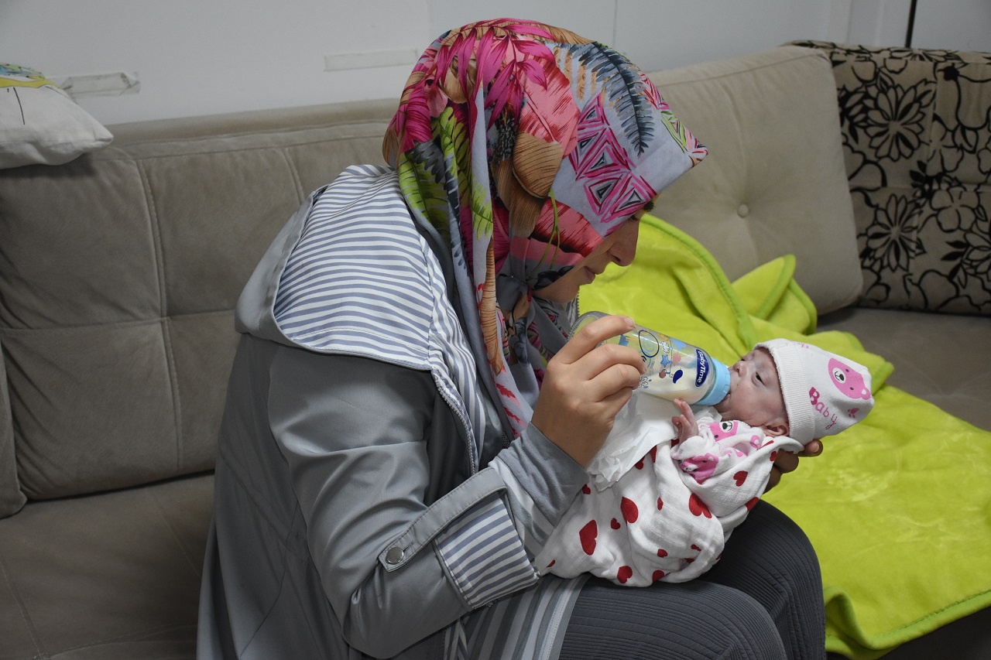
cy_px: 330
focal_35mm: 51
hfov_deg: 38.9
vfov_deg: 26.5
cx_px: 496
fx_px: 1404
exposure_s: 1/250
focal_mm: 34
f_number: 4.2
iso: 1600
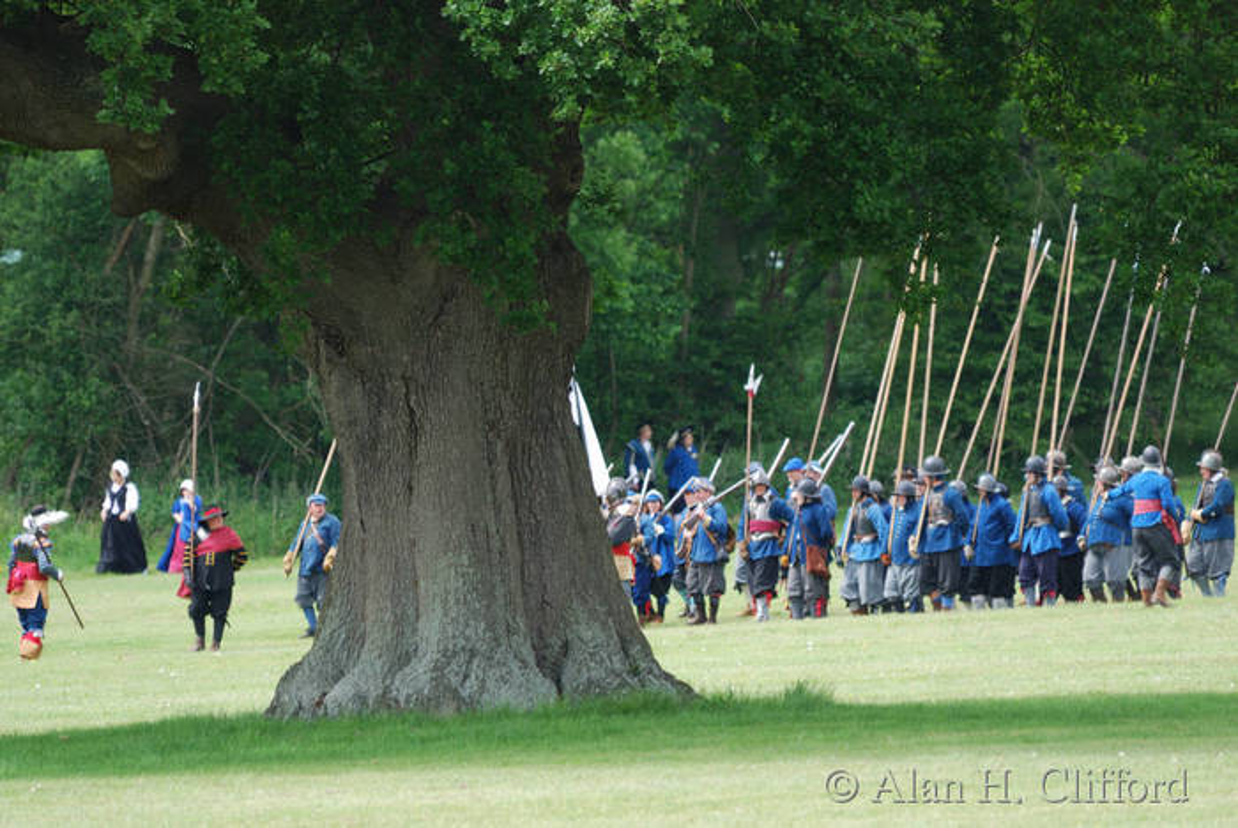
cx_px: 619
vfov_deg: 2.3
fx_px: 20650
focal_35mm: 600
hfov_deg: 3.4
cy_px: 414
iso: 250
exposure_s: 1/320
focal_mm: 400
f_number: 5.6
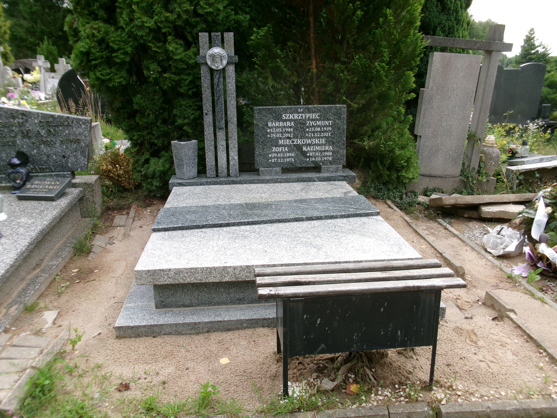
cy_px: 209
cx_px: 278
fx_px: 451
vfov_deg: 49.7
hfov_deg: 63.4
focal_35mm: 28
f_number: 3.9
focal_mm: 5.1
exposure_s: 1/240
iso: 100
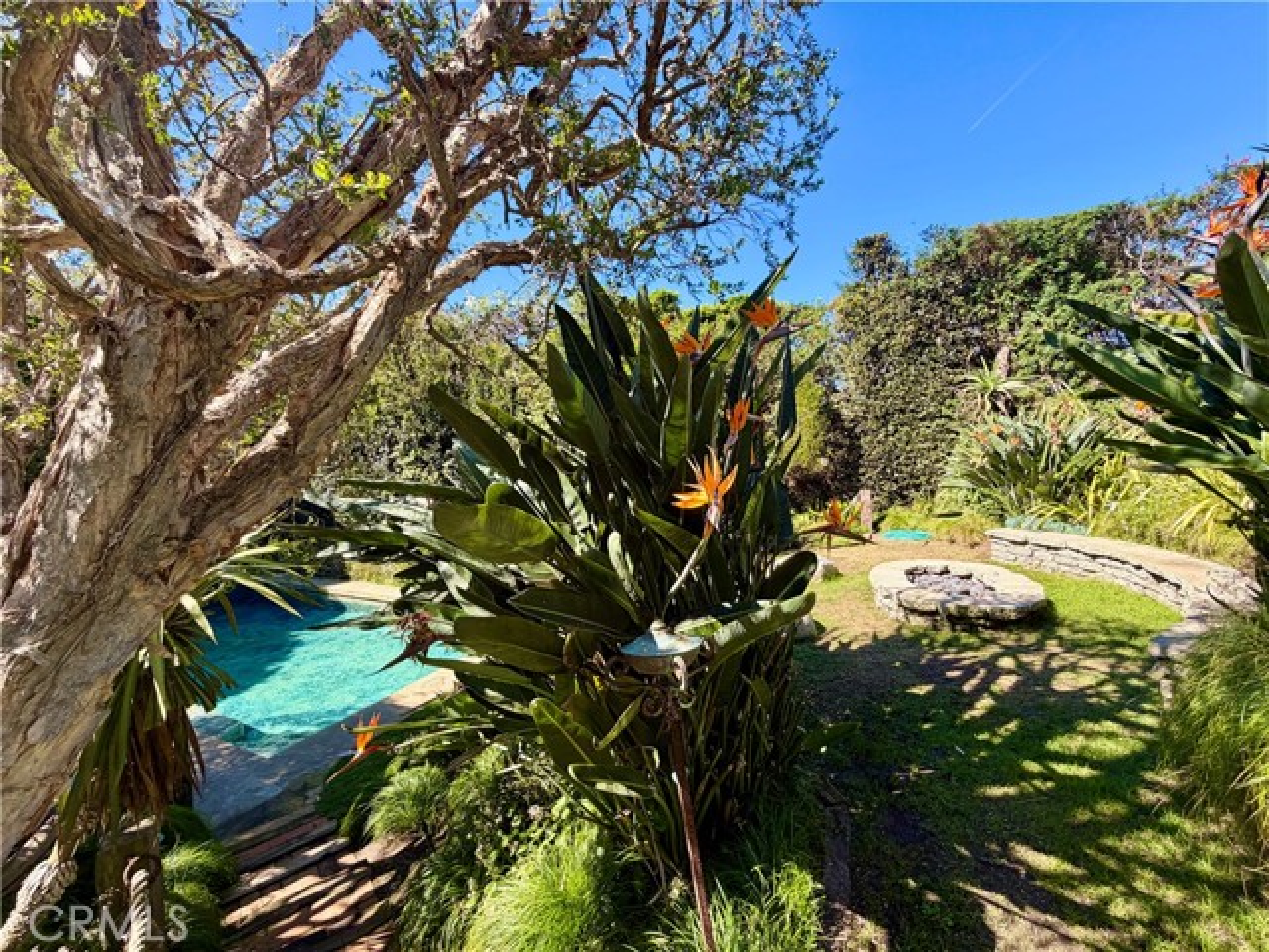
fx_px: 513
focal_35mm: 14
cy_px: 476
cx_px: 634
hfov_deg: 102.1
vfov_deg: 85.7
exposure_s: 1/502
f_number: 2.2
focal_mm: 2.22
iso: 50
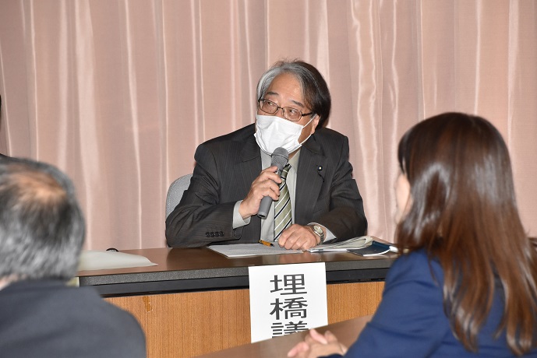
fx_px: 3134
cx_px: 268
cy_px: 179
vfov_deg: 6.5
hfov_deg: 9.8
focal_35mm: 210
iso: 1600
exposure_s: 1/60
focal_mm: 140
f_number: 8
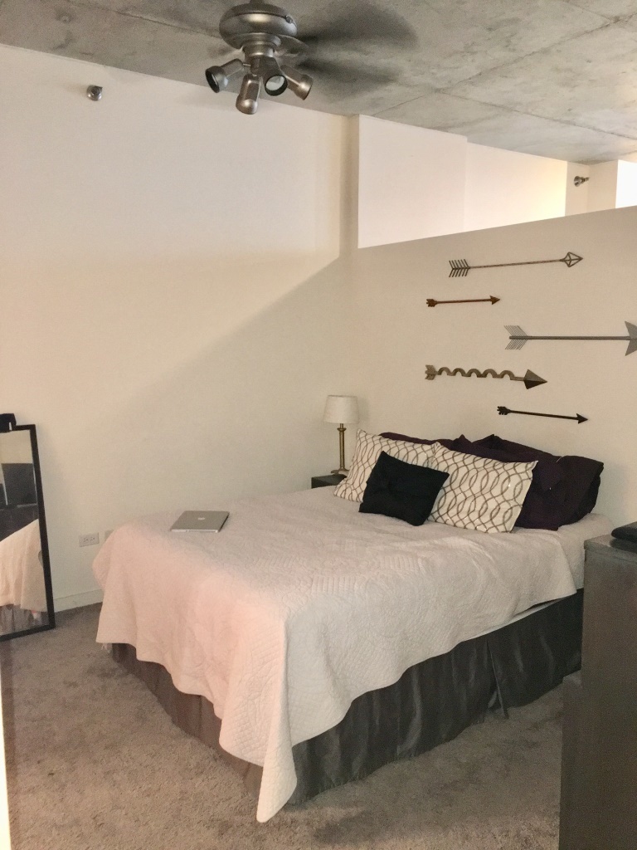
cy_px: 425
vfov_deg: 61.7
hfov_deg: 48.2
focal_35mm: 29
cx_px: 318
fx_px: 712
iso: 250
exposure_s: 1/16
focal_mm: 4.15
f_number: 2.2
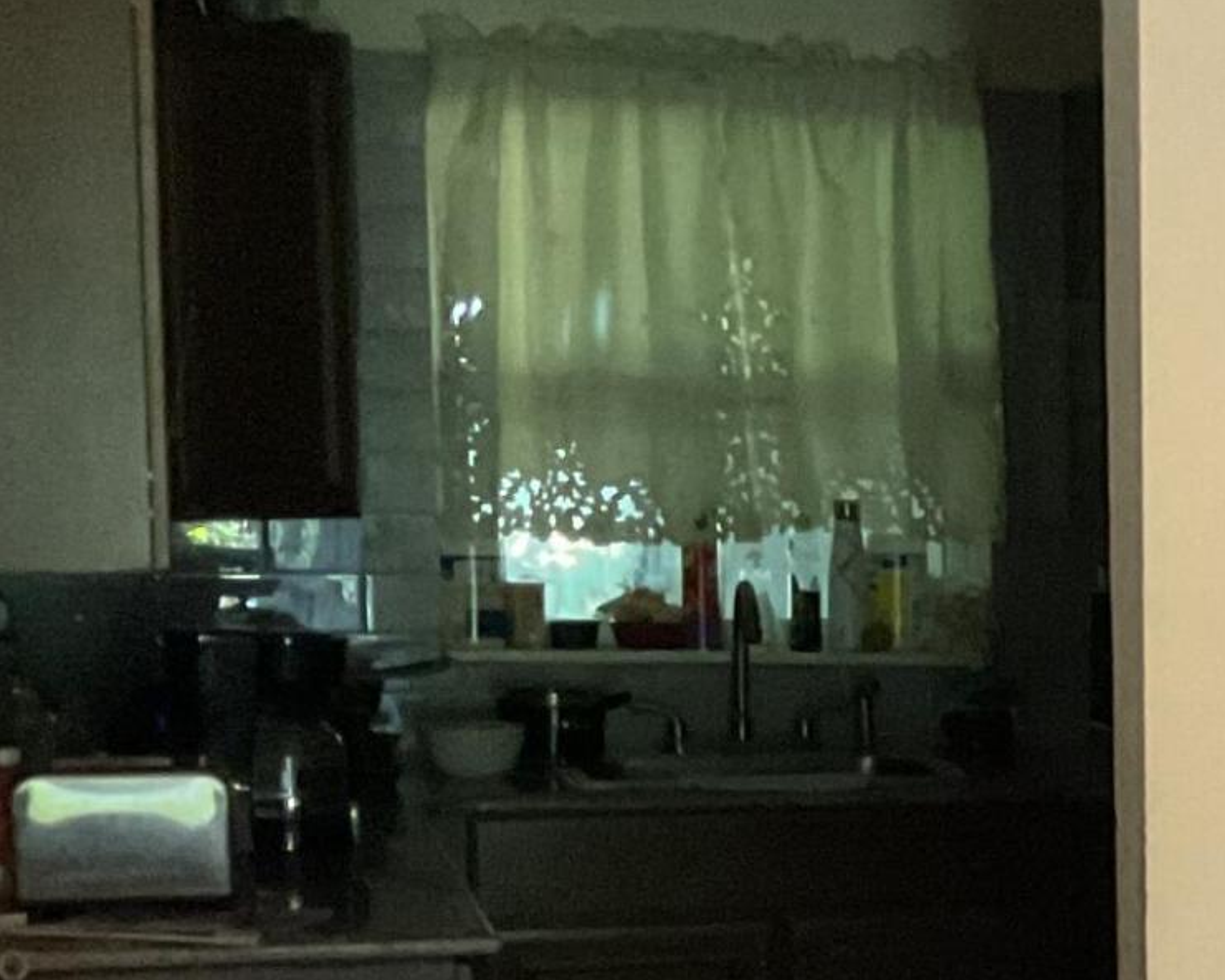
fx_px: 3989
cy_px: 929
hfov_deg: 15.1
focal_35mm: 110
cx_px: 2235
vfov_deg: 13.8
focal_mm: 3
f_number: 1.8
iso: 320
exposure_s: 1/40
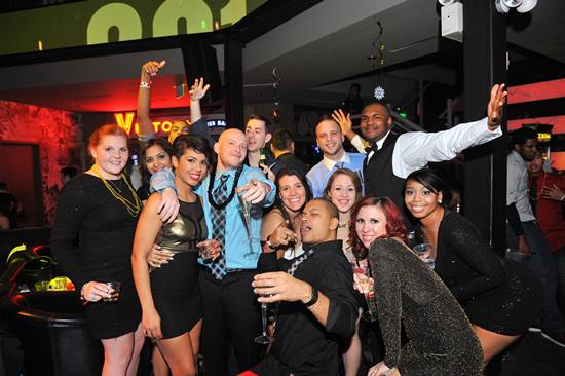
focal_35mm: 24
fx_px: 376
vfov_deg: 53.1
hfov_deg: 73.8
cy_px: 188
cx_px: 282
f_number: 5
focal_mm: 24
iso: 1600
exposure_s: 1/100
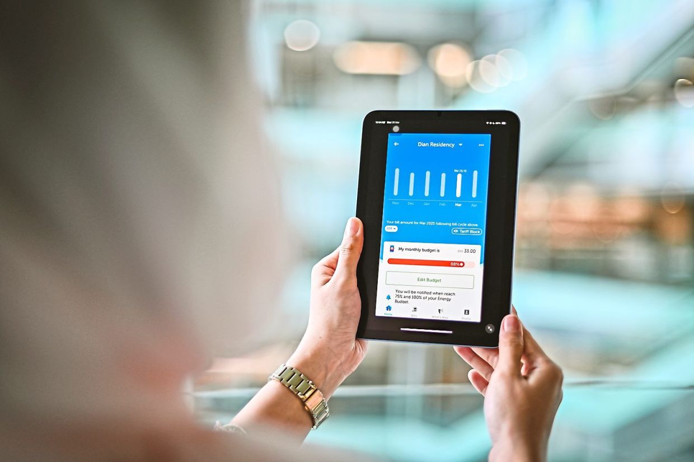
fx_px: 963
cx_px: 347
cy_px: 231
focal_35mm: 50
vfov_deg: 27.0
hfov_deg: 39.6
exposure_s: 1/250
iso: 100
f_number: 1.4
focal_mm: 50
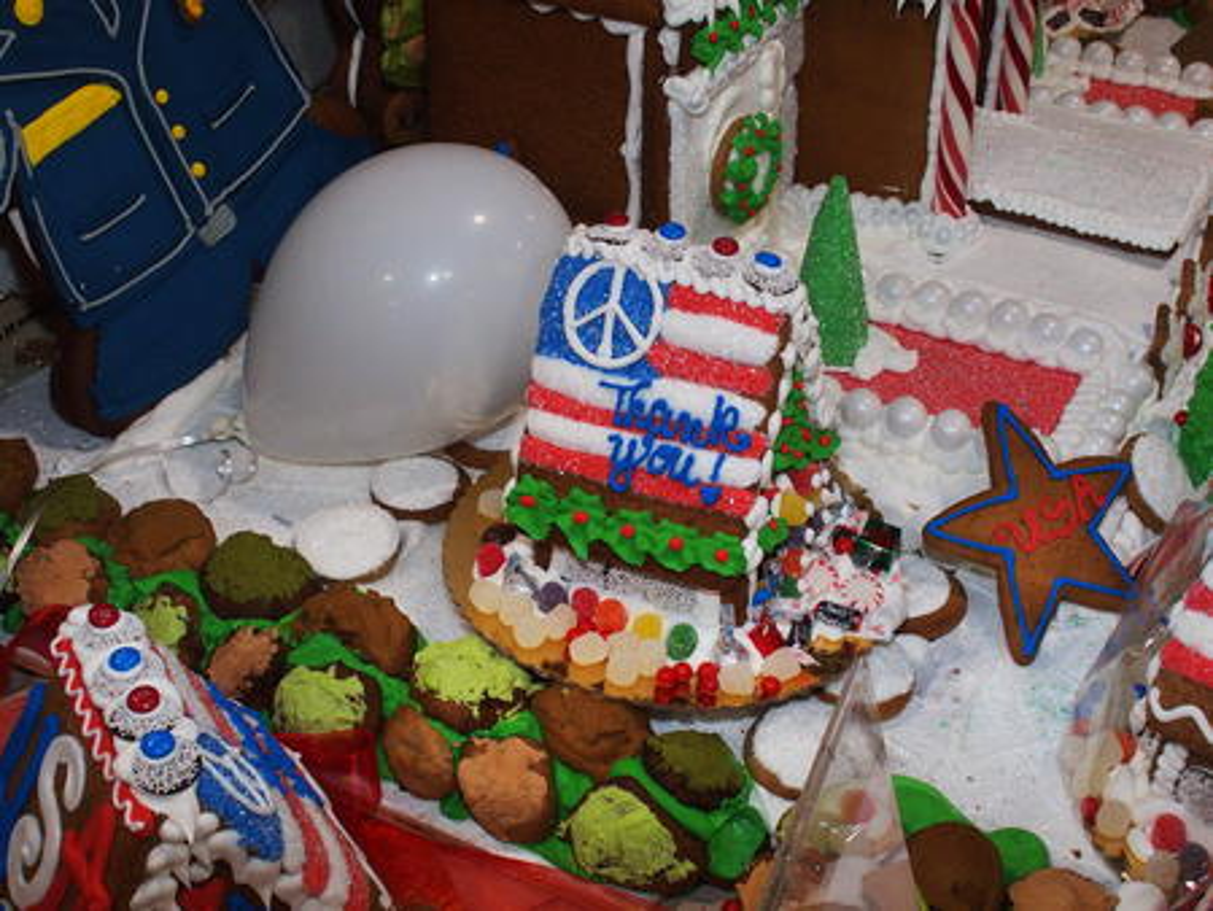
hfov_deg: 41.2
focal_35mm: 46
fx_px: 1613
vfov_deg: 31.5
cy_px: 456
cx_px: 606
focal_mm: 9.8
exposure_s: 1/50
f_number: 5.6
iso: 400
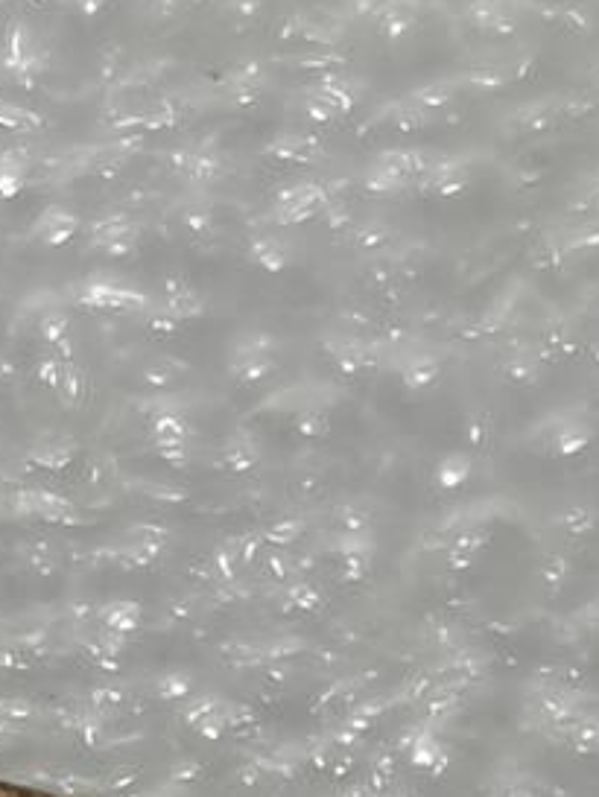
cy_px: 1755
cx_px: -339
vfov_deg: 4.7
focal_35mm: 409
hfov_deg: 3.6
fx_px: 9429
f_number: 1.8
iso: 64
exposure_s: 1/100
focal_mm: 5.58
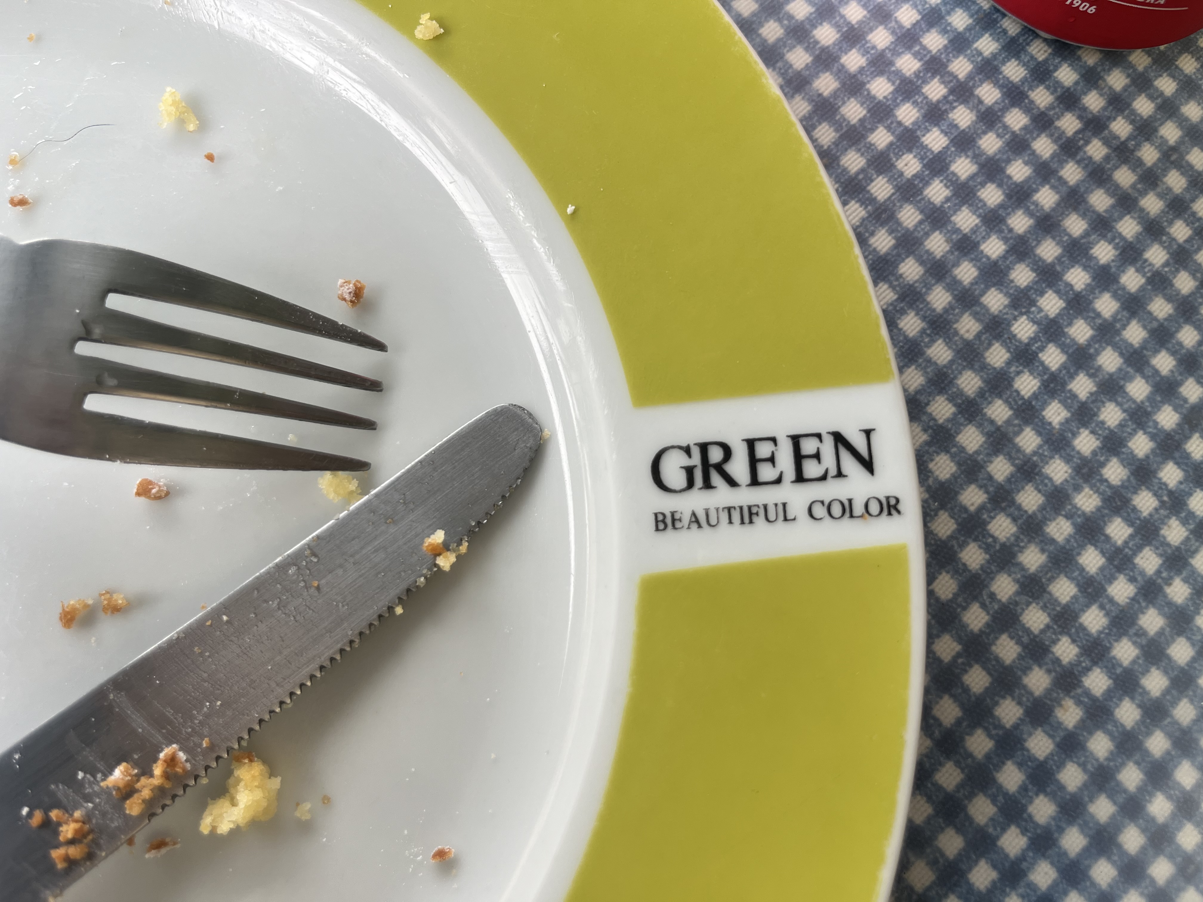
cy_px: 451
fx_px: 904
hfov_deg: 67.3
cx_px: 602
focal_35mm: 26
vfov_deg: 53.1
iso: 32
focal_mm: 5.1
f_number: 1.6
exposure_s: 1/146
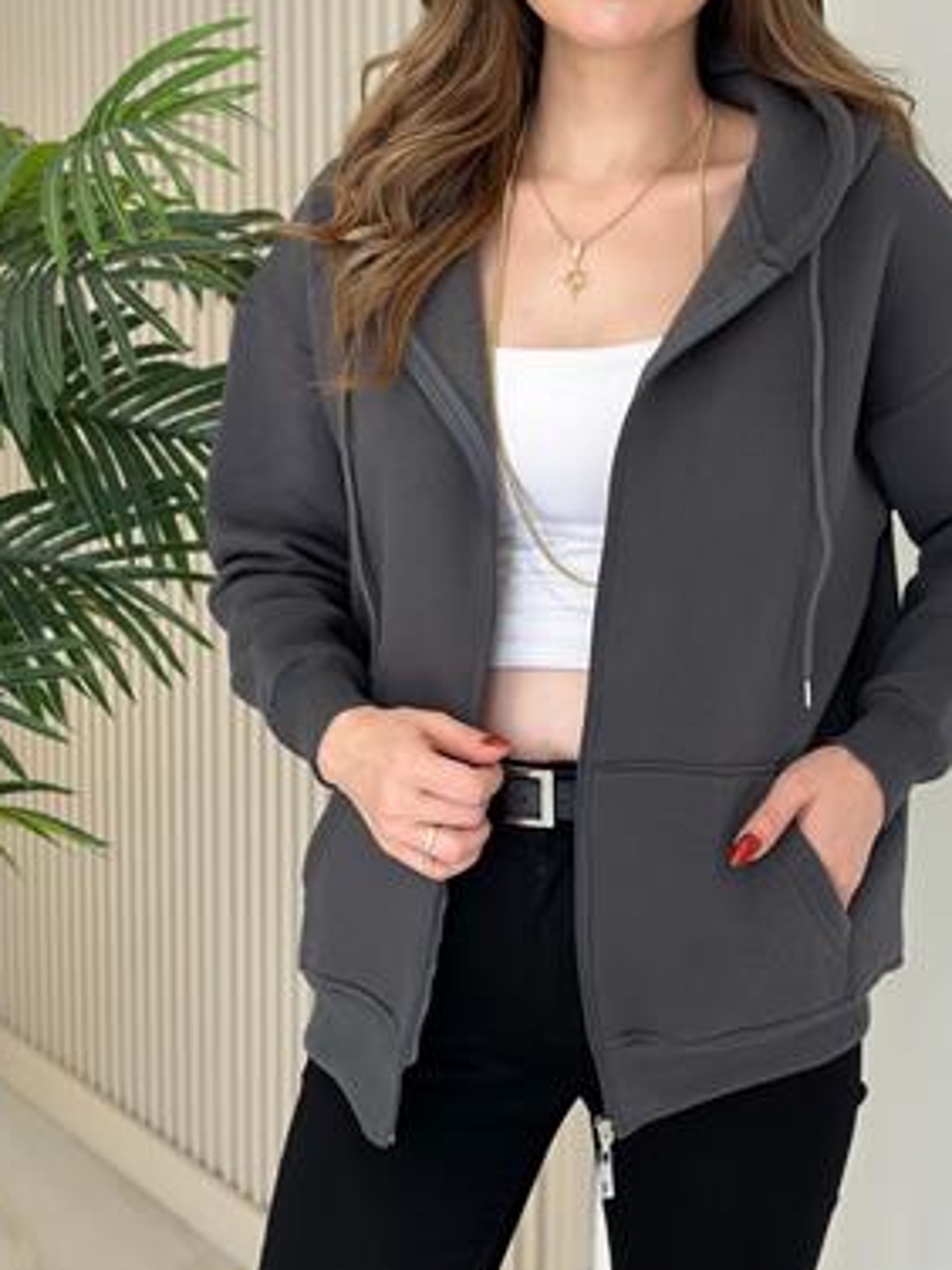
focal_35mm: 68
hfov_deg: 21.6
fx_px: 2493
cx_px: 577
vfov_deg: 28.5
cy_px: 491
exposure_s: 1/263
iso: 80
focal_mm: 6.86
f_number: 1.78
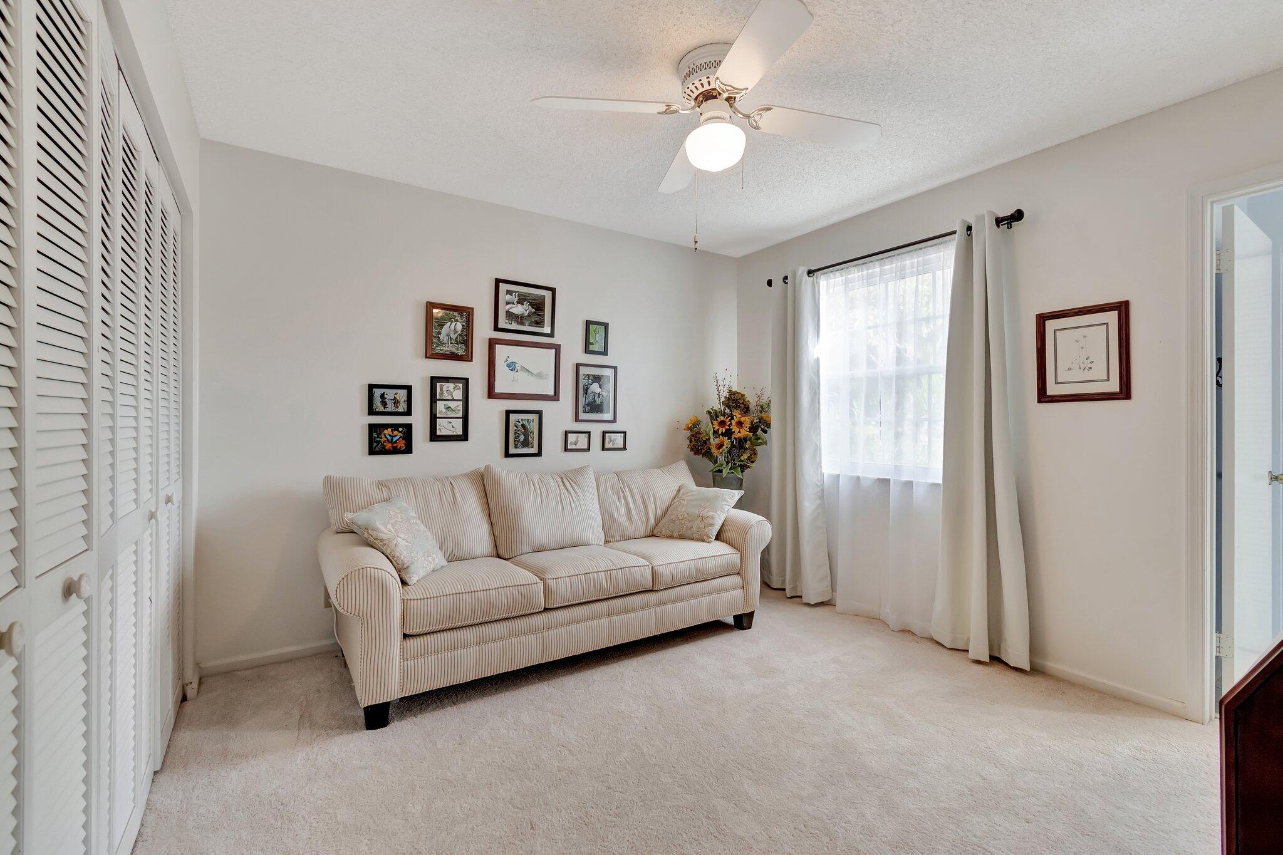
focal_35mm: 15
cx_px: 642
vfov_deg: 77.3
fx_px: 535
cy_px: 428
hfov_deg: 100.4
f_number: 8
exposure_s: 1/25
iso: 1000
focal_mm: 10
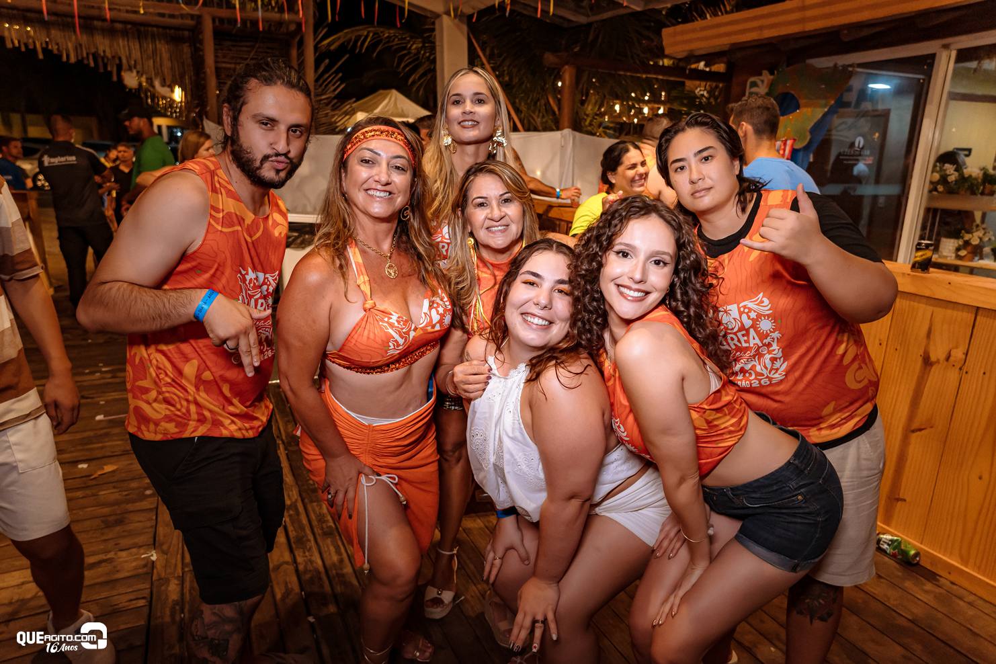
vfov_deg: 56.1
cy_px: 332
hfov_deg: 77.3
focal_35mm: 22
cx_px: 498
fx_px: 622
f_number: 2.5
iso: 800
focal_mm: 15
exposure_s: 1/200
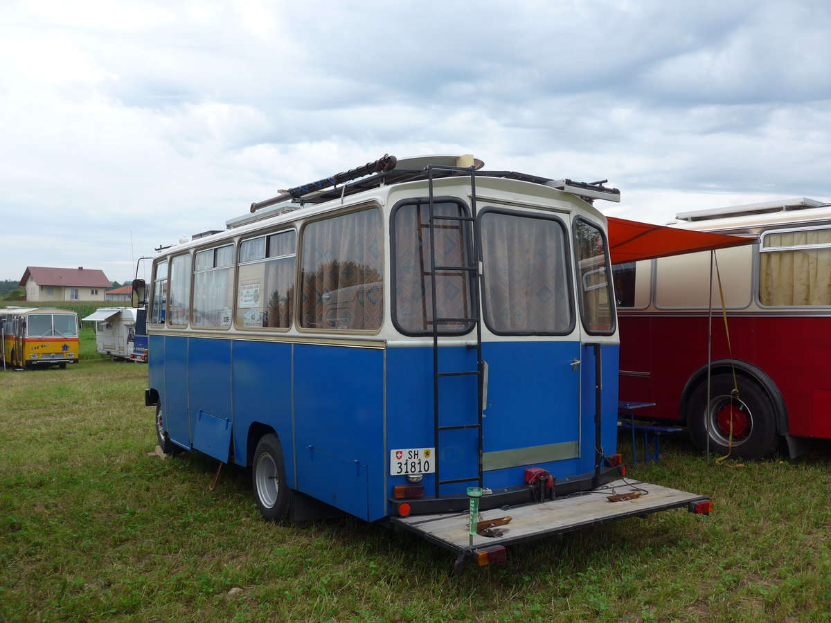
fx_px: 696
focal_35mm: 29
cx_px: 416
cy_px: 312
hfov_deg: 61.7
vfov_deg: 48.2
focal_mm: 6
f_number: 2.8
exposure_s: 1/400
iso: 80
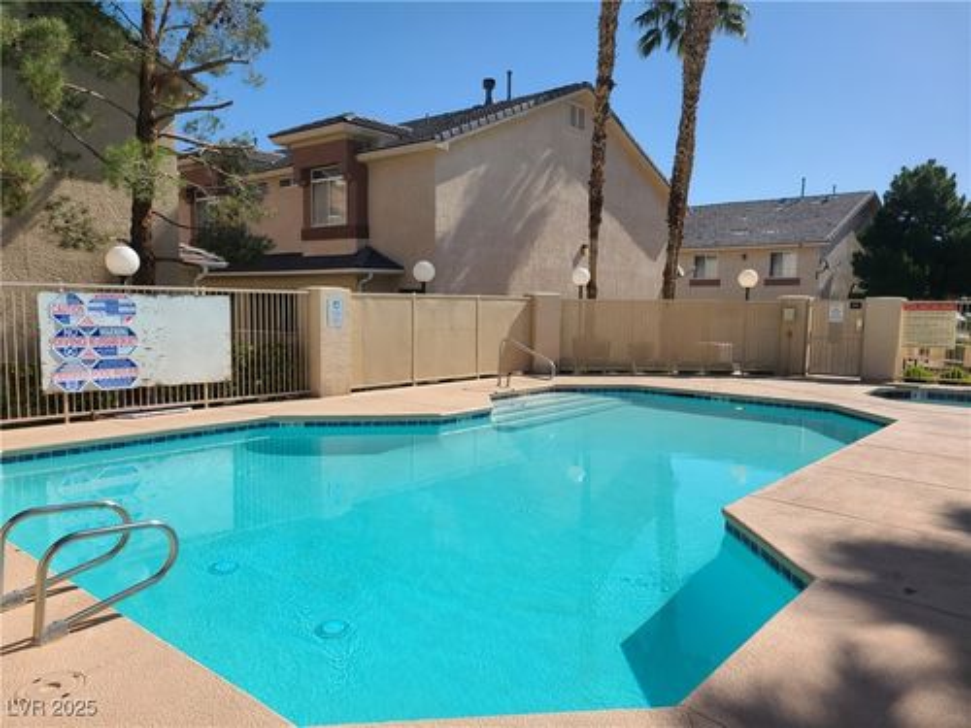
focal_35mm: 26
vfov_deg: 53.1
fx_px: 729
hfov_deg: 67.3
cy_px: 364
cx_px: 486
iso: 40
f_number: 1.8
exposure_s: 1/3100
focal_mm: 5.4
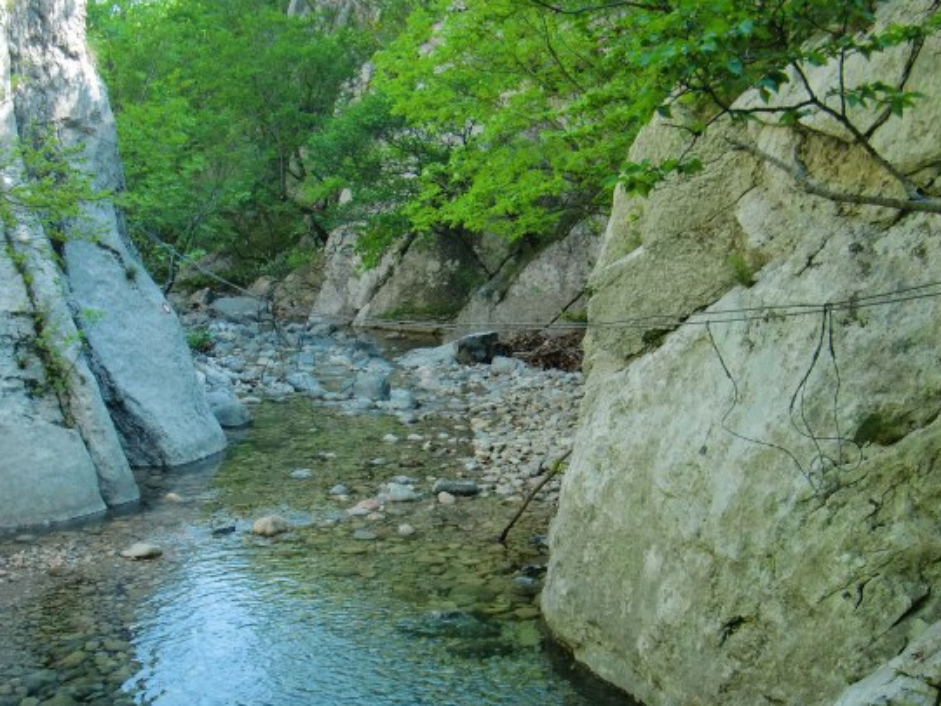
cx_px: 531
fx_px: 1223
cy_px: 410
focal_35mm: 45
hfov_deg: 42.0
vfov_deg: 32.1
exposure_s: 1/100
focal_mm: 6.66
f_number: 3.9
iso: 100
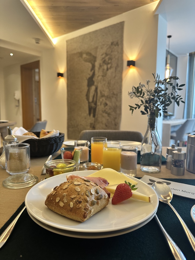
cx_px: 98
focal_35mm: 24
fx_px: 180
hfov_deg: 56.8
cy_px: 130
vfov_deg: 71.6
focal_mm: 6.86
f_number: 1.78
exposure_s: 1/41
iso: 160
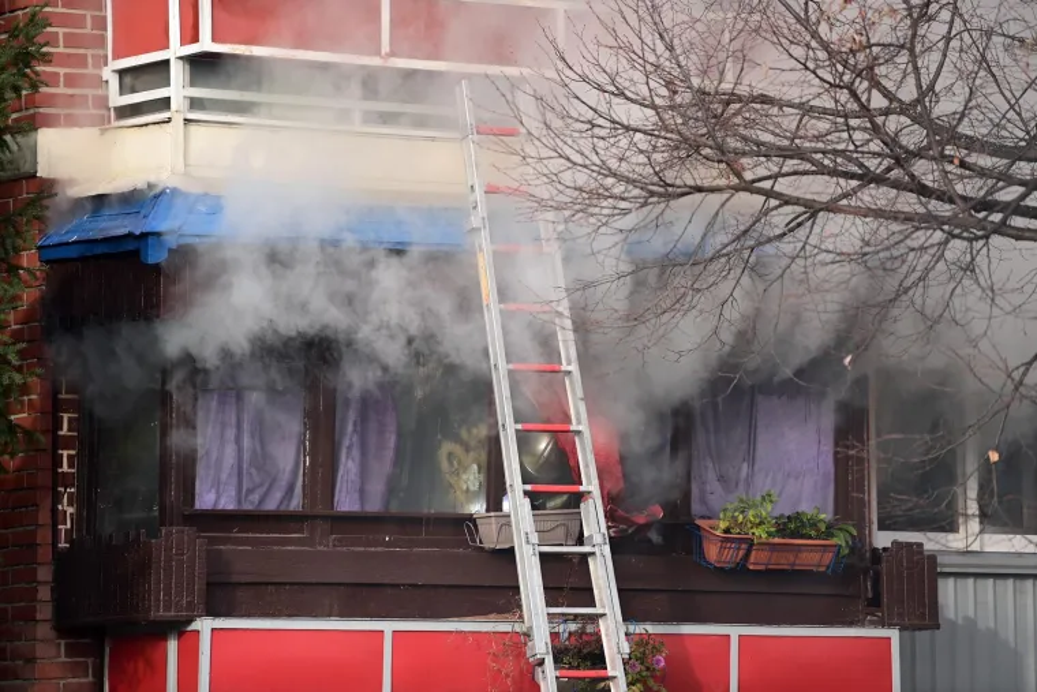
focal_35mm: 200
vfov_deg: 6.9
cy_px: 346
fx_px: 5762
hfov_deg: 10.3
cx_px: 518
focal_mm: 200
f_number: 2.8
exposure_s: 1/1250
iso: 500
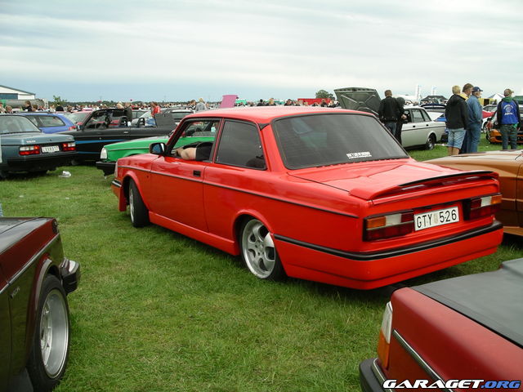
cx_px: 262
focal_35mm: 37
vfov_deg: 38.7
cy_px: 196
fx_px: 559
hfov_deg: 50.1
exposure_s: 1/320
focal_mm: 7.8
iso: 64
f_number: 4.3
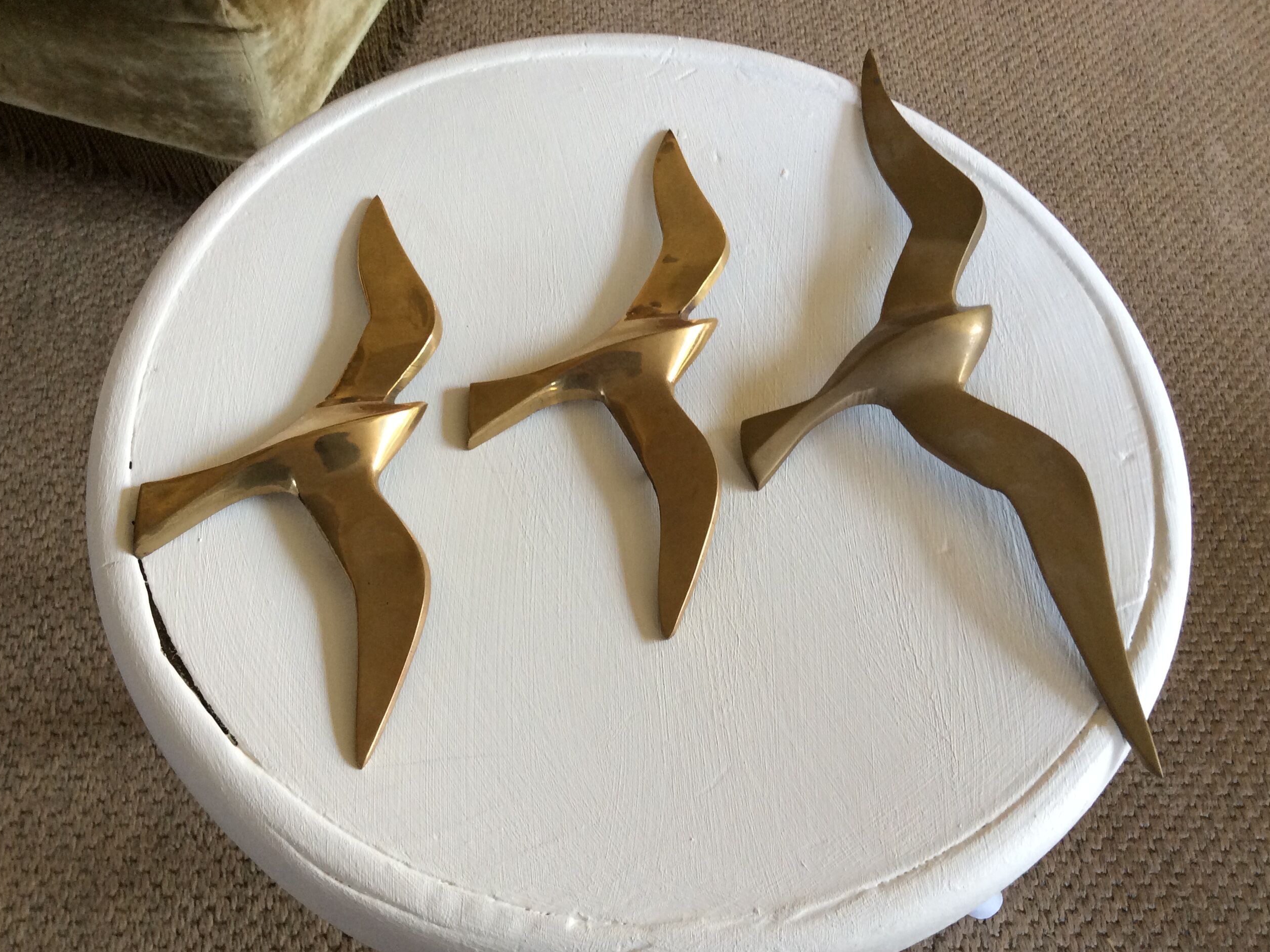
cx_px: 627
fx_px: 1211
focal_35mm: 33
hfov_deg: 55.4
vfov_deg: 42.9
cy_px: 480
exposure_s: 1/25
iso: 64
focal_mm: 3.3
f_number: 2.4
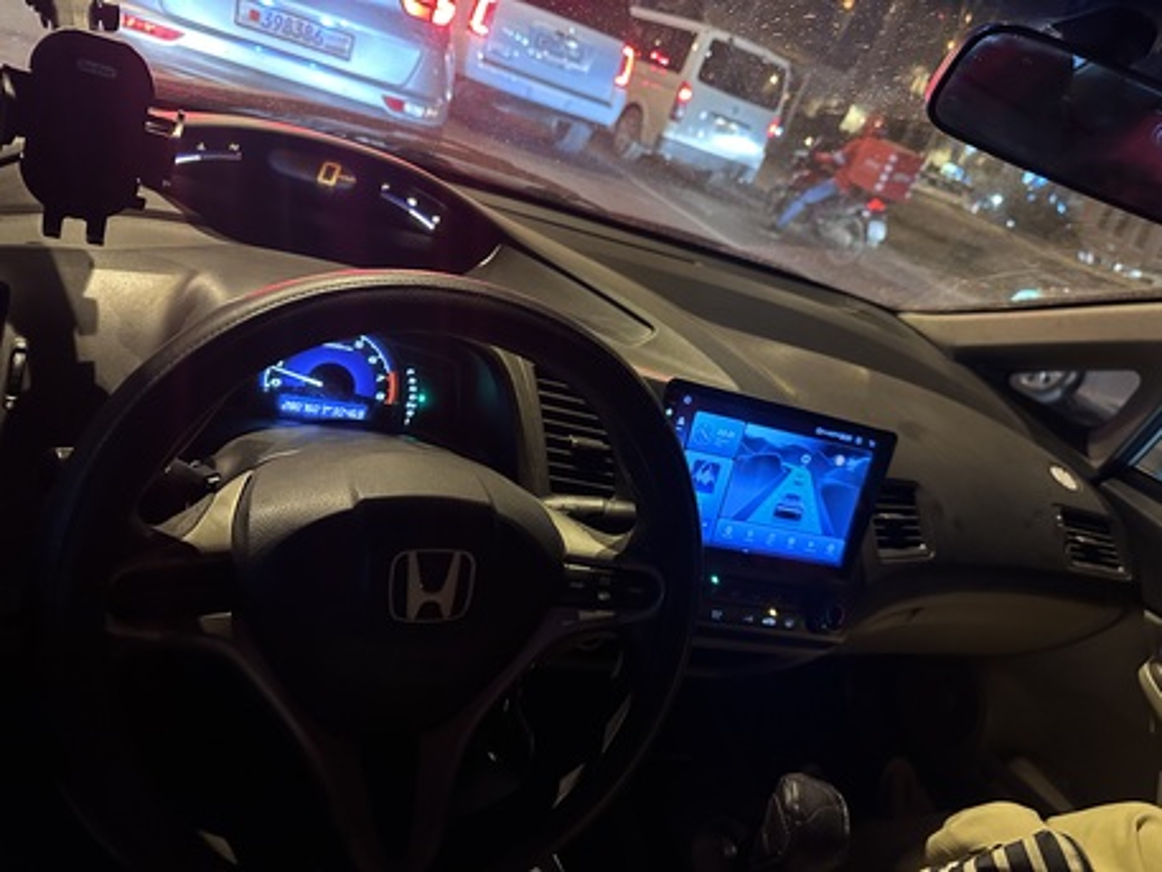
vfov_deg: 56.8
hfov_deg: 71.6
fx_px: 806
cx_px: 581
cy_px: 436
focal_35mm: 24
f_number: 1.78
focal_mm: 6.86
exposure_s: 1/25
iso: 800
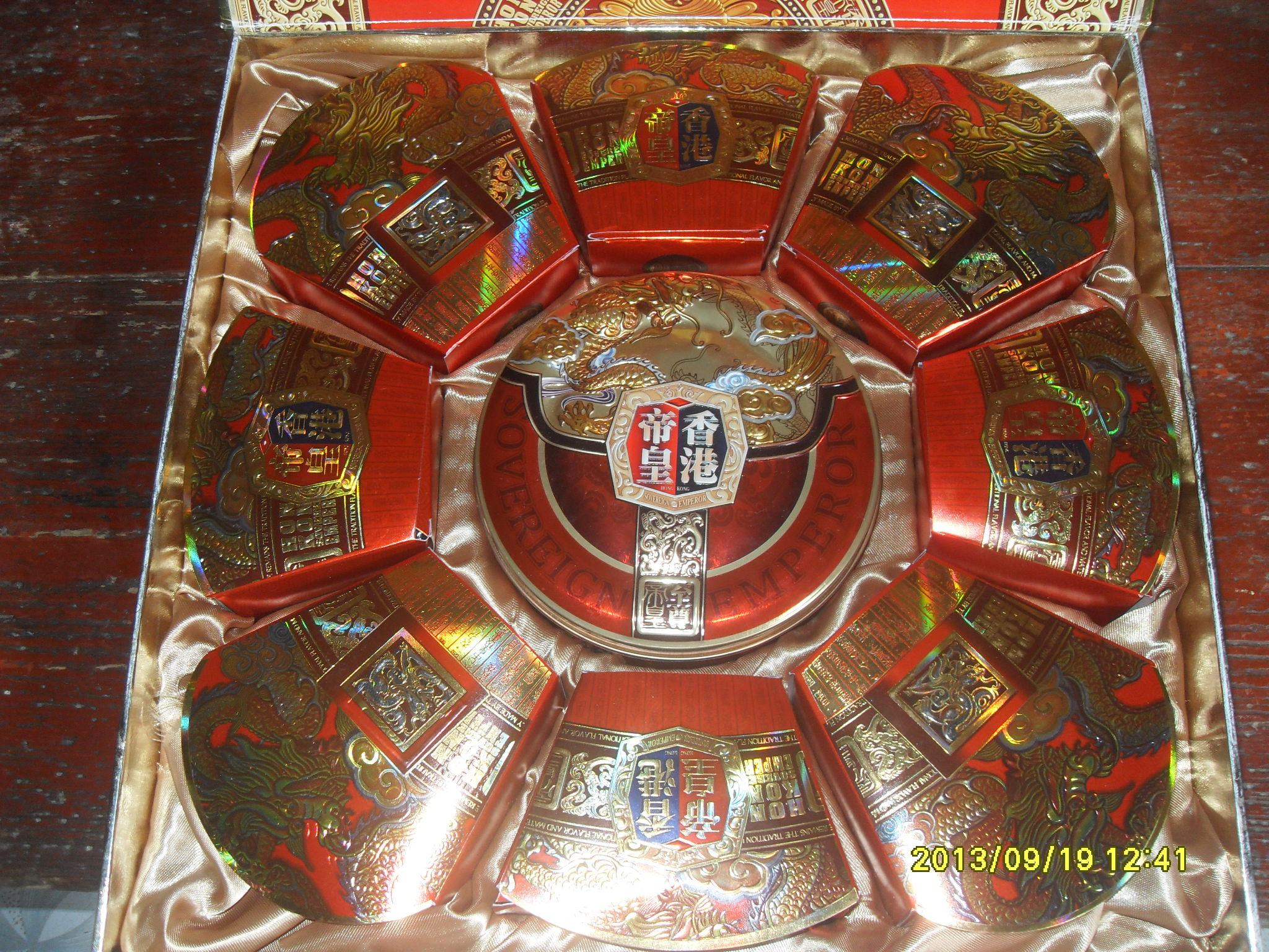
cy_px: 476
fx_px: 1246
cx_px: 634
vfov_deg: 41.8
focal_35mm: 34
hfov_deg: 54.0
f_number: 2.8
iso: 100
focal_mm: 6.3
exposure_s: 1/45
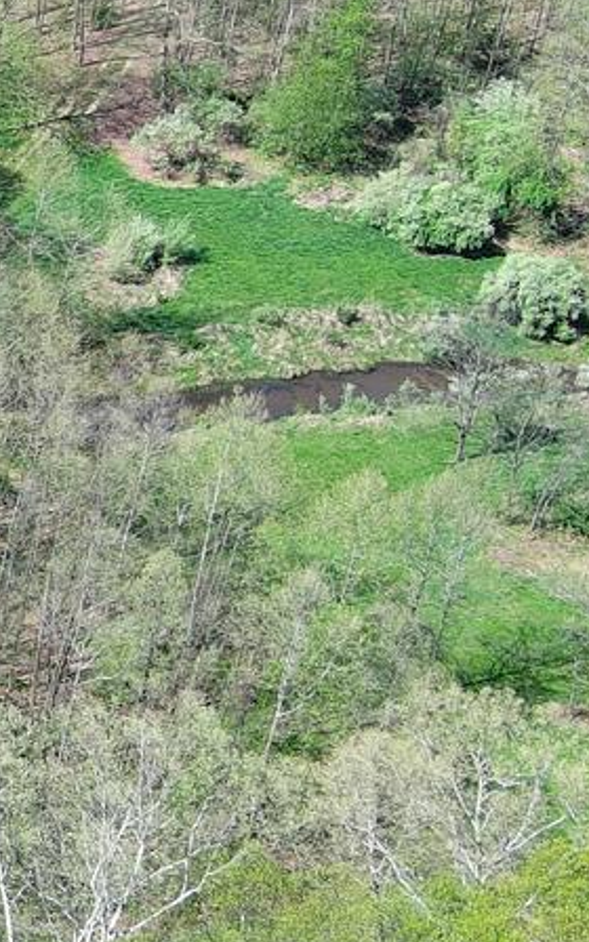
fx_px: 3467
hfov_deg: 8.5
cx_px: -1016
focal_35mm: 135
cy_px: 312
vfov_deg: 15.4
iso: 100
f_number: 2.8
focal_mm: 10.57
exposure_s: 1/574
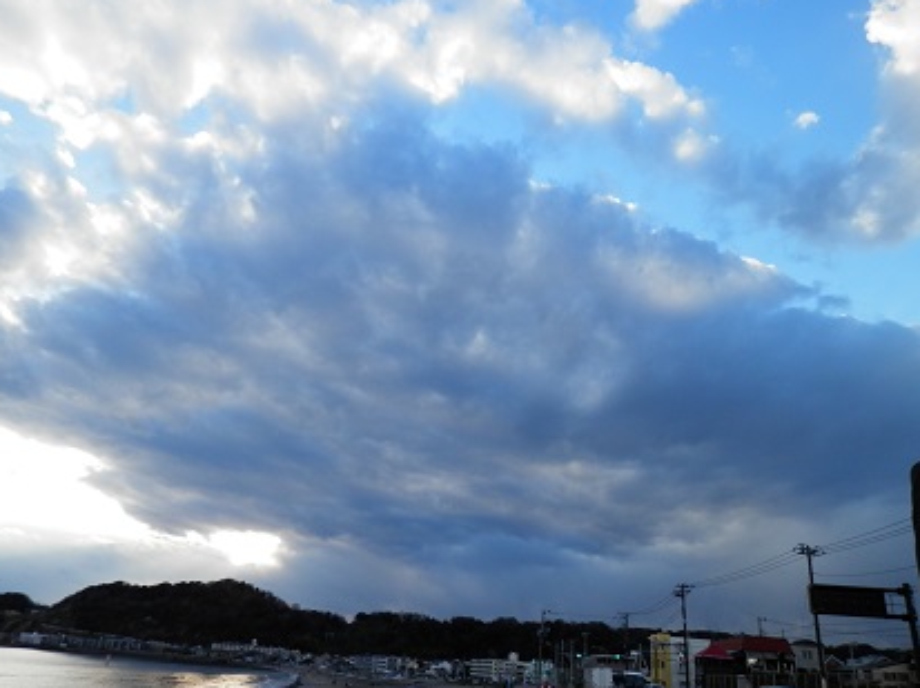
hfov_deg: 67.3
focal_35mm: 26
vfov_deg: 53.0
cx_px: 471
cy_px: 350
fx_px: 690
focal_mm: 4.5
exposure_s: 1/500
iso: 80
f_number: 3
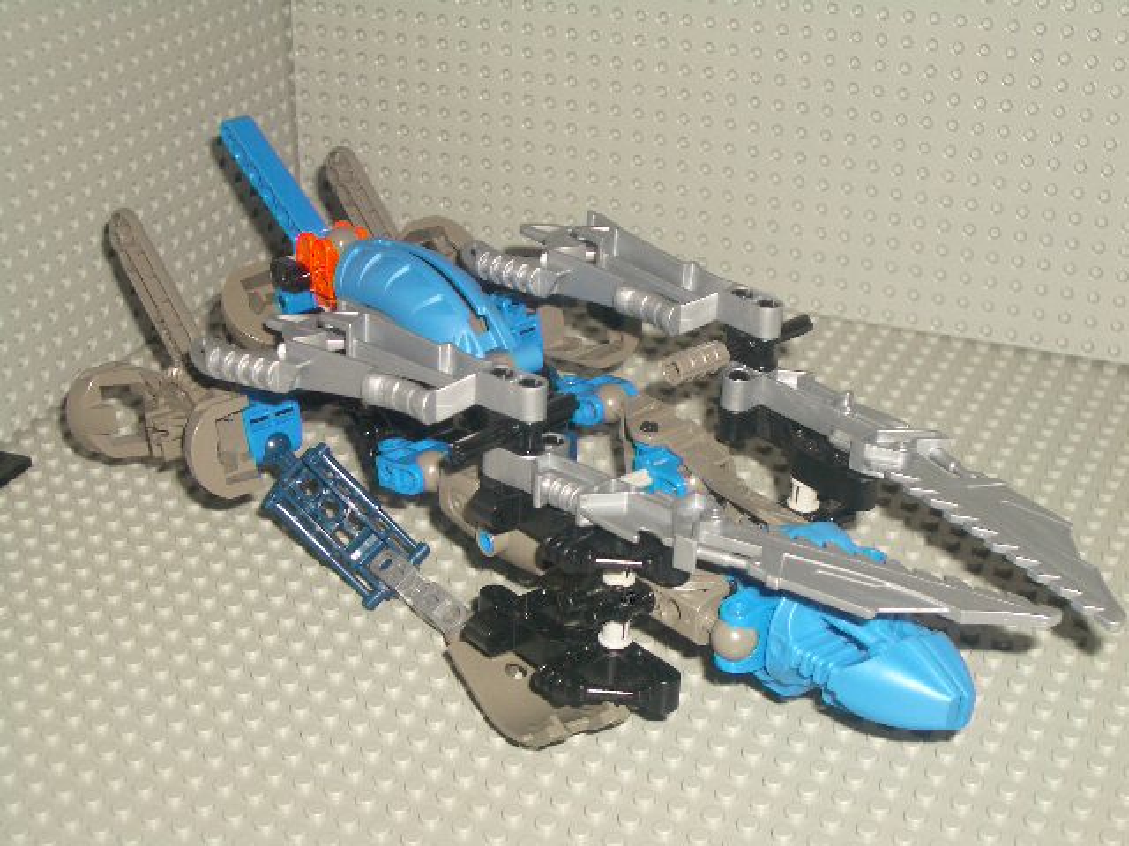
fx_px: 2022
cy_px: 423
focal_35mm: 62
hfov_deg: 31.2
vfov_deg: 23.7
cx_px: 564
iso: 100
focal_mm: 10.2
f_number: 3.5
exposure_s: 1/60
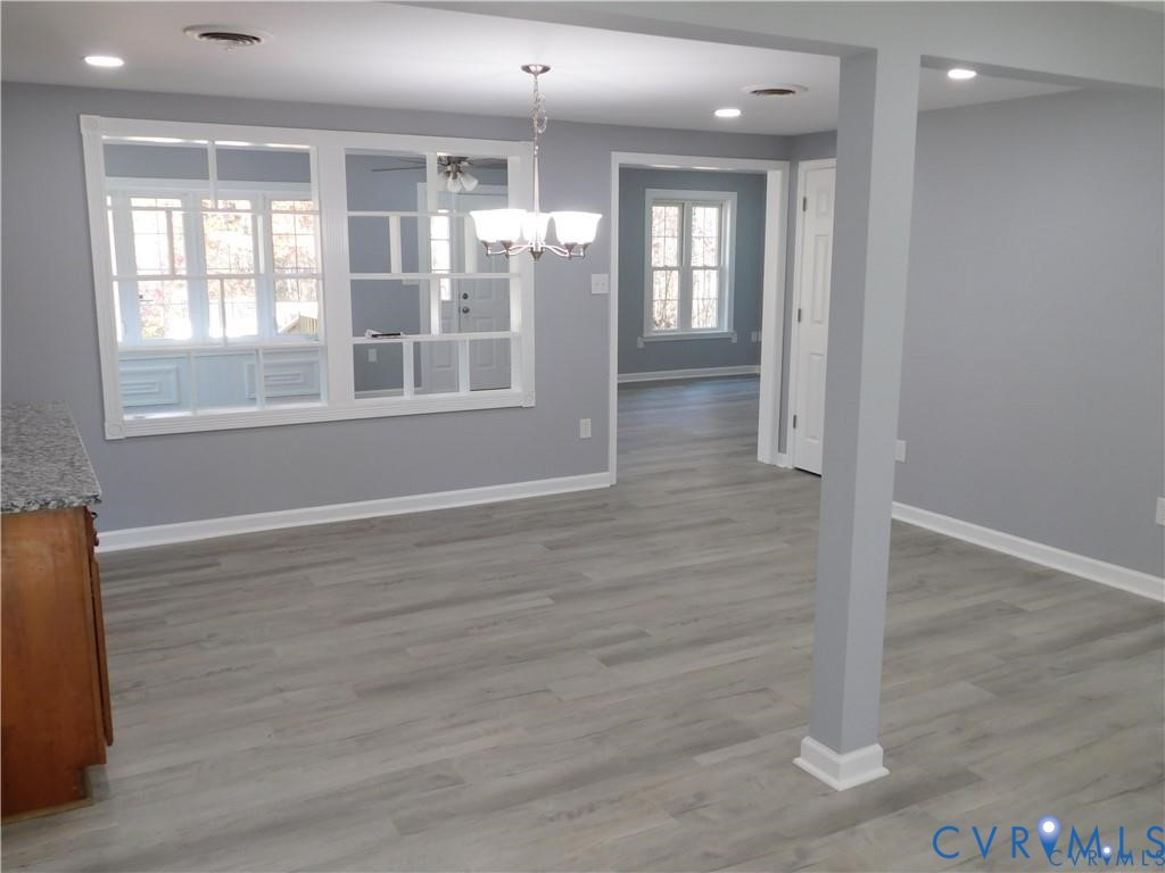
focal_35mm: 30
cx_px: 582
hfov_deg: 60.0
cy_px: 436
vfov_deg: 46.8
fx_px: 1010
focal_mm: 5.3
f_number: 3.2
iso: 125
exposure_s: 1/30
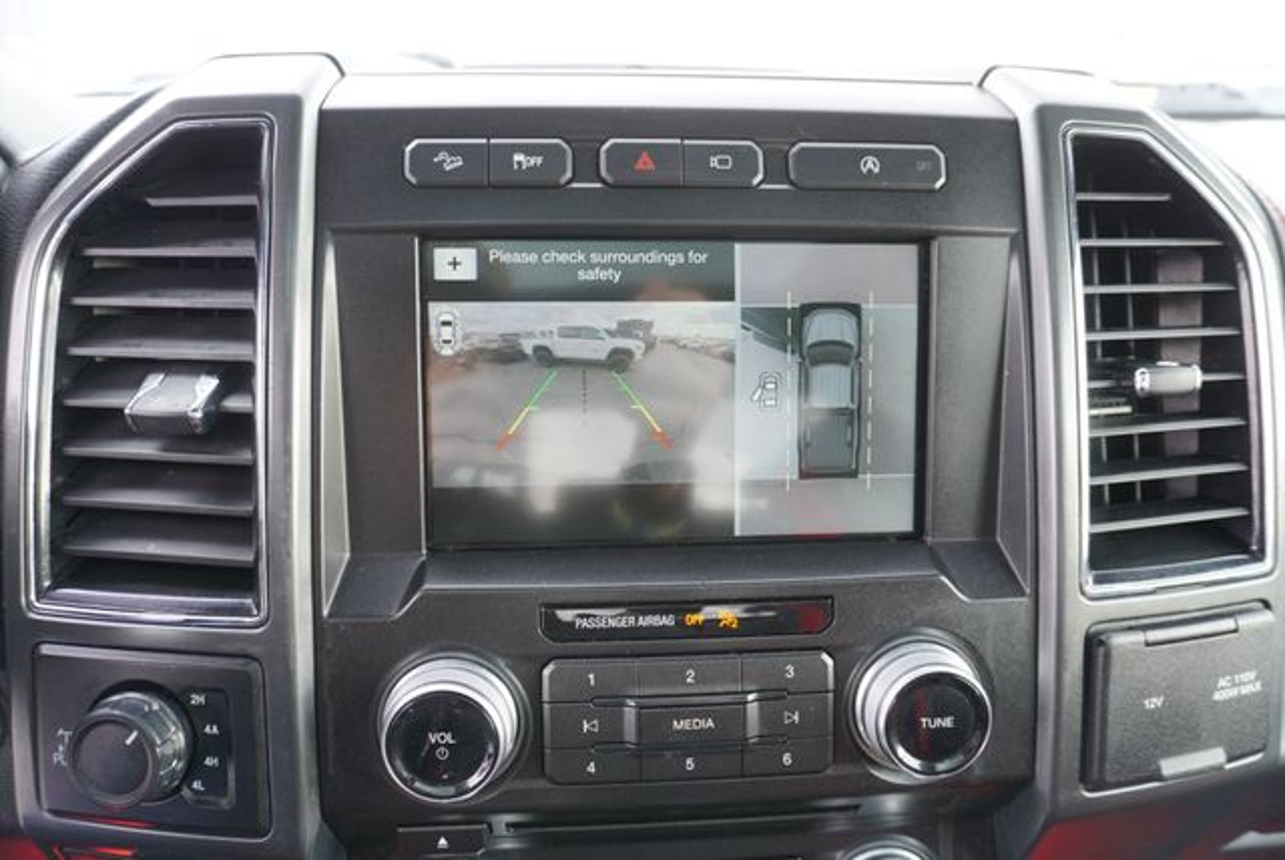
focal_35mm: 24
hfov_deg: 73.7
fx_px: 857
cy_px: 430
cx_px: 642
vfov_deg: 53.2
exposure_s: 1/60
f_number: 4
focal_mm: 16
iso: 320
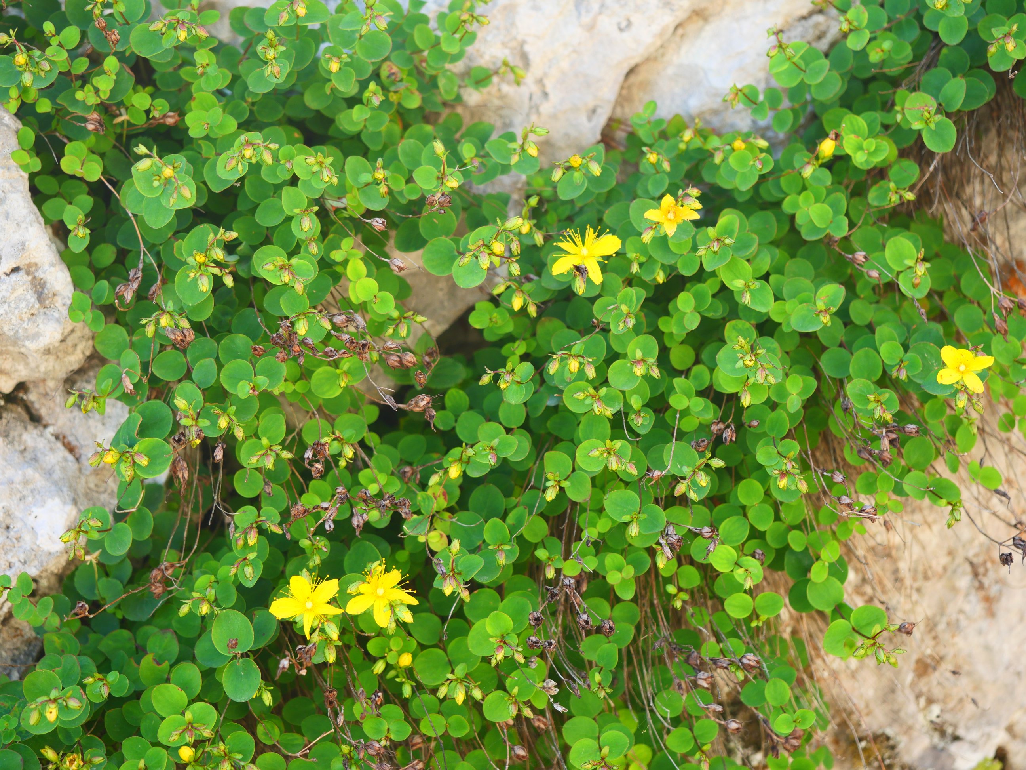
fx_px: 3557
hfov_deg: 16.4
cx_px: 513
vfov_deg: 12.3
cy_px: 385
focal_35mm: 120
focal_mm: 60
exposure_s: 1/250
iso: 200
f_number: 2.8
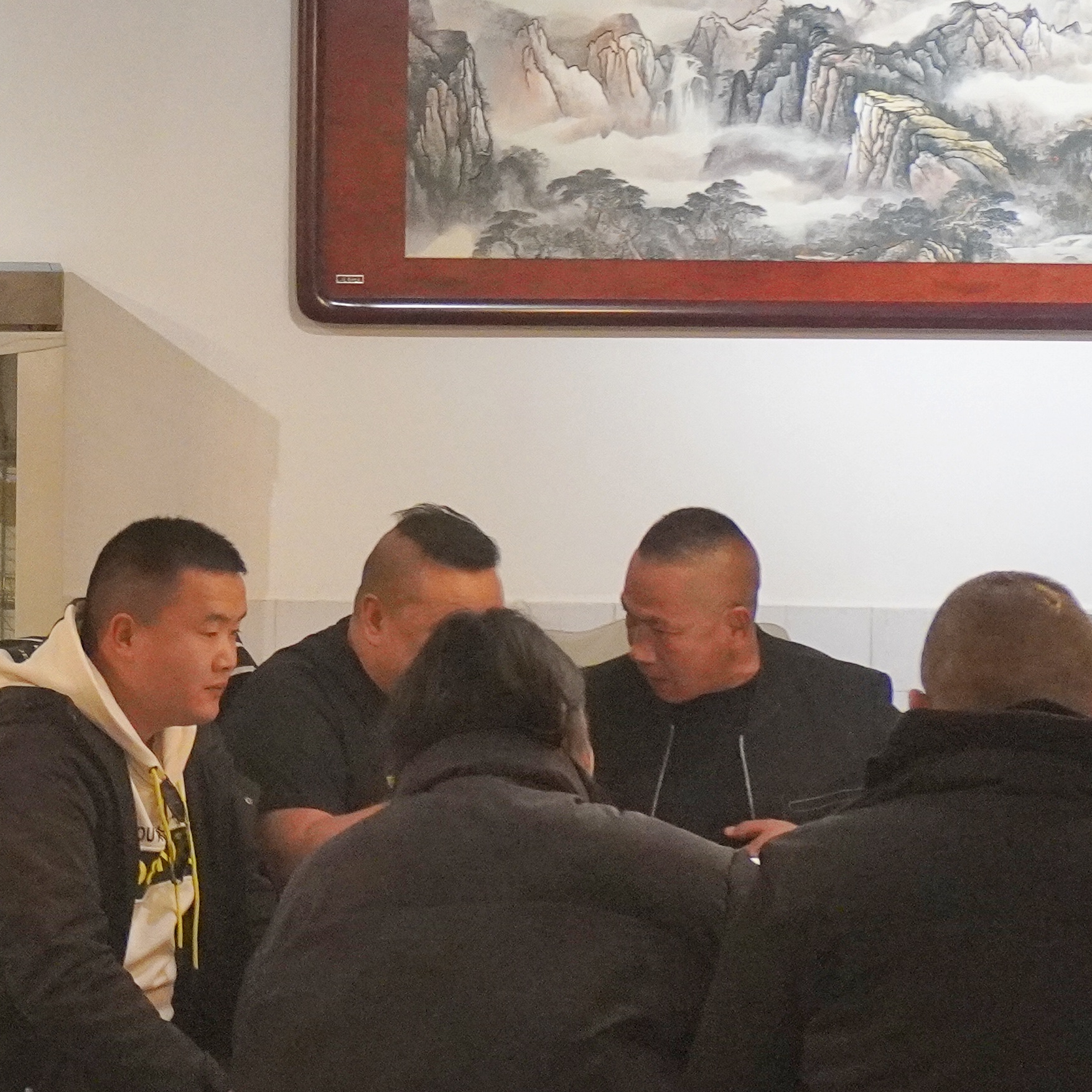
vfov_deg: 14.2
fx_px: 4354
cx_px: -312
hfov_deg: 13.8
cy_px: 274
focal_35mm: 122
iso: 3200
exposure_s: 1/160
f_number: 4.5
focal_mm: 28
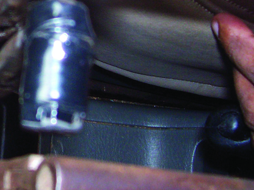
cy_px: 18
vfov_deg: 15.4
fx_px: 697
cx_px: -14
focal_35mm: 95
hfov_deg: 19.9
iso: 140
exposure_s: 1/112
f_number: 2.7
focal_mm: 5.6
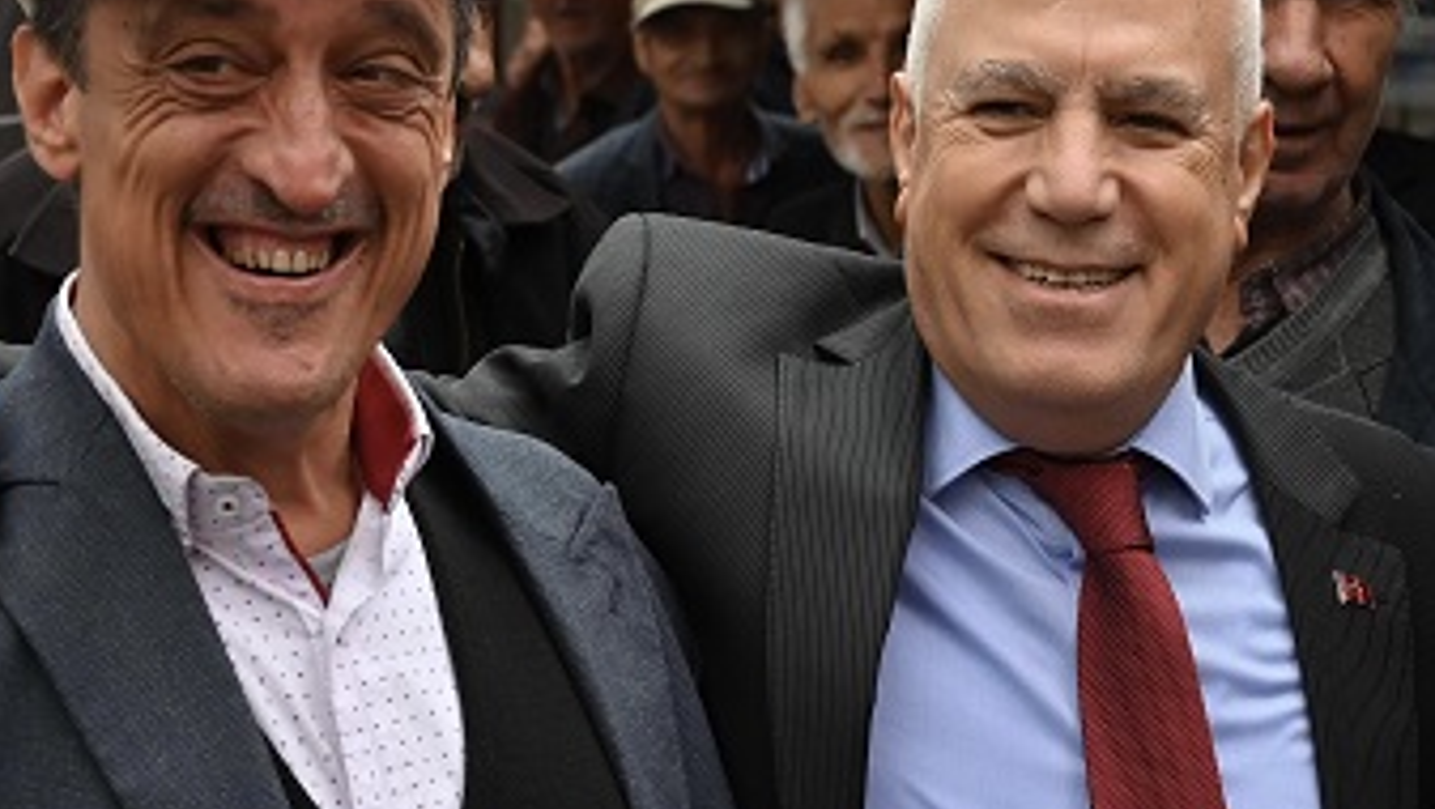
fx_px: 2399
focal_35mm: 63
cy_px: 571
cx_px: 1103
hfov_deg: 32.6
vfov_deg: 19.1
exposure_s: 1/500
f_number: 4
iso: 200
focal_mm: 29
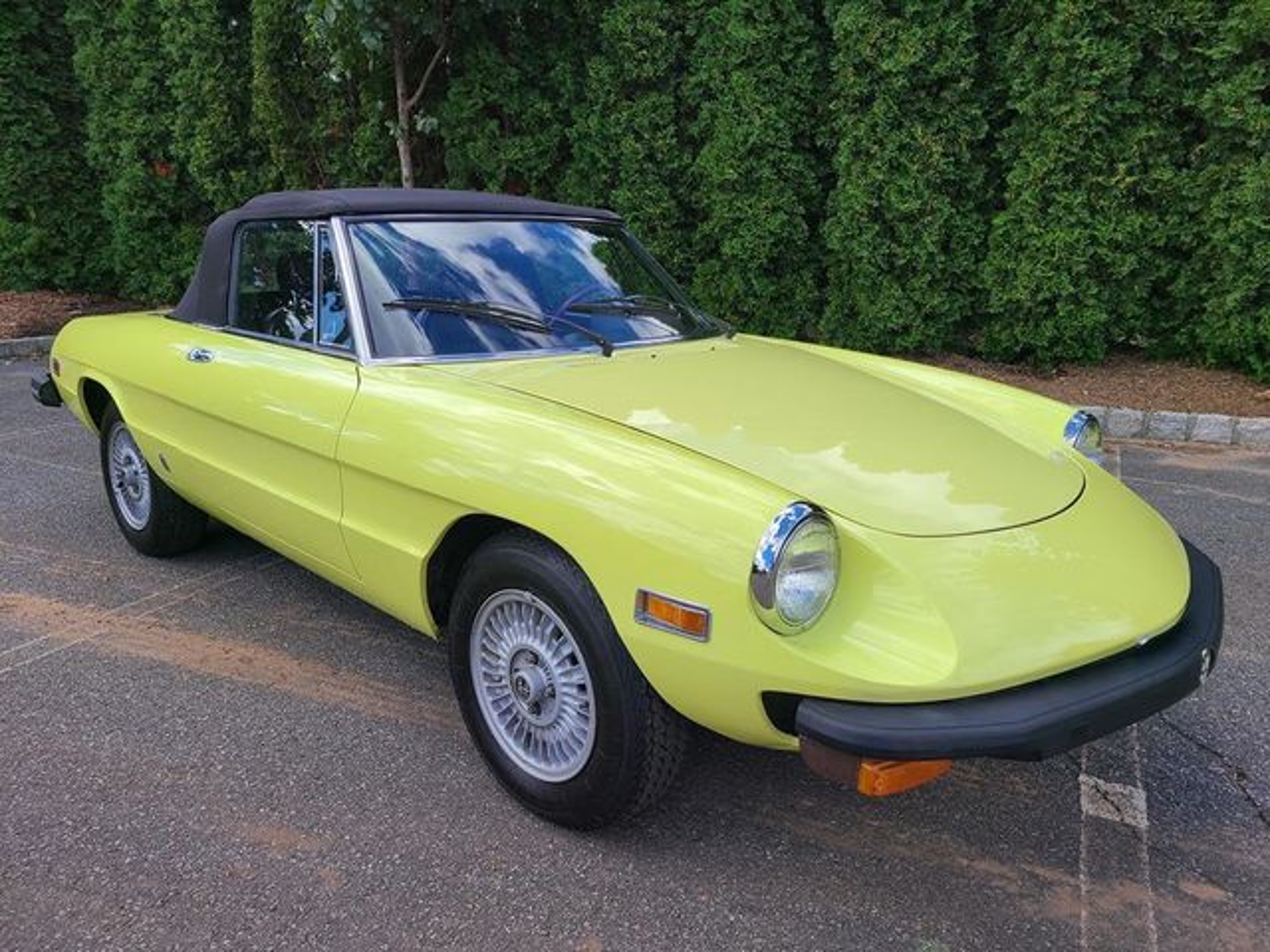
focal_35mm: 26
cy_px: 476
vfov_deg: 53.1
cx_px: 635
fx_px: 954
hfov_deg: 67.3
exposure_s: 1/1500
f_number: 1.8
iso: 40
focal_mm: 5.4
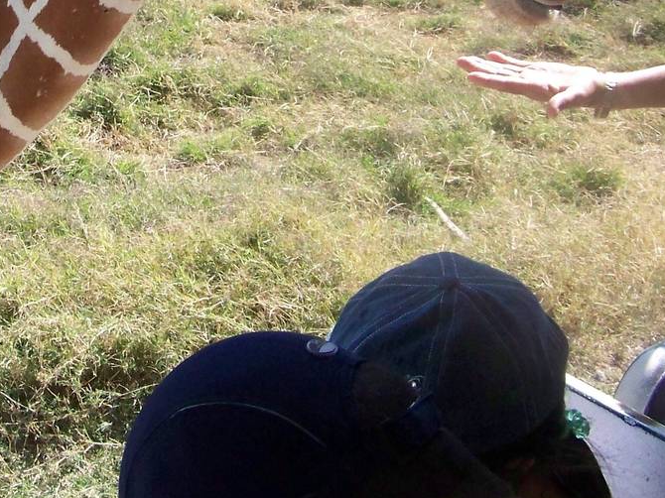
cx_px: 136
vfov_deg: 16.8
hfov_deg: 22.5
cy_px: -9
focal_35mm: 86
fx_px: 1652
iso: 200
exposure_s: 1/800
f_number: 4
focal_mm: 5.85
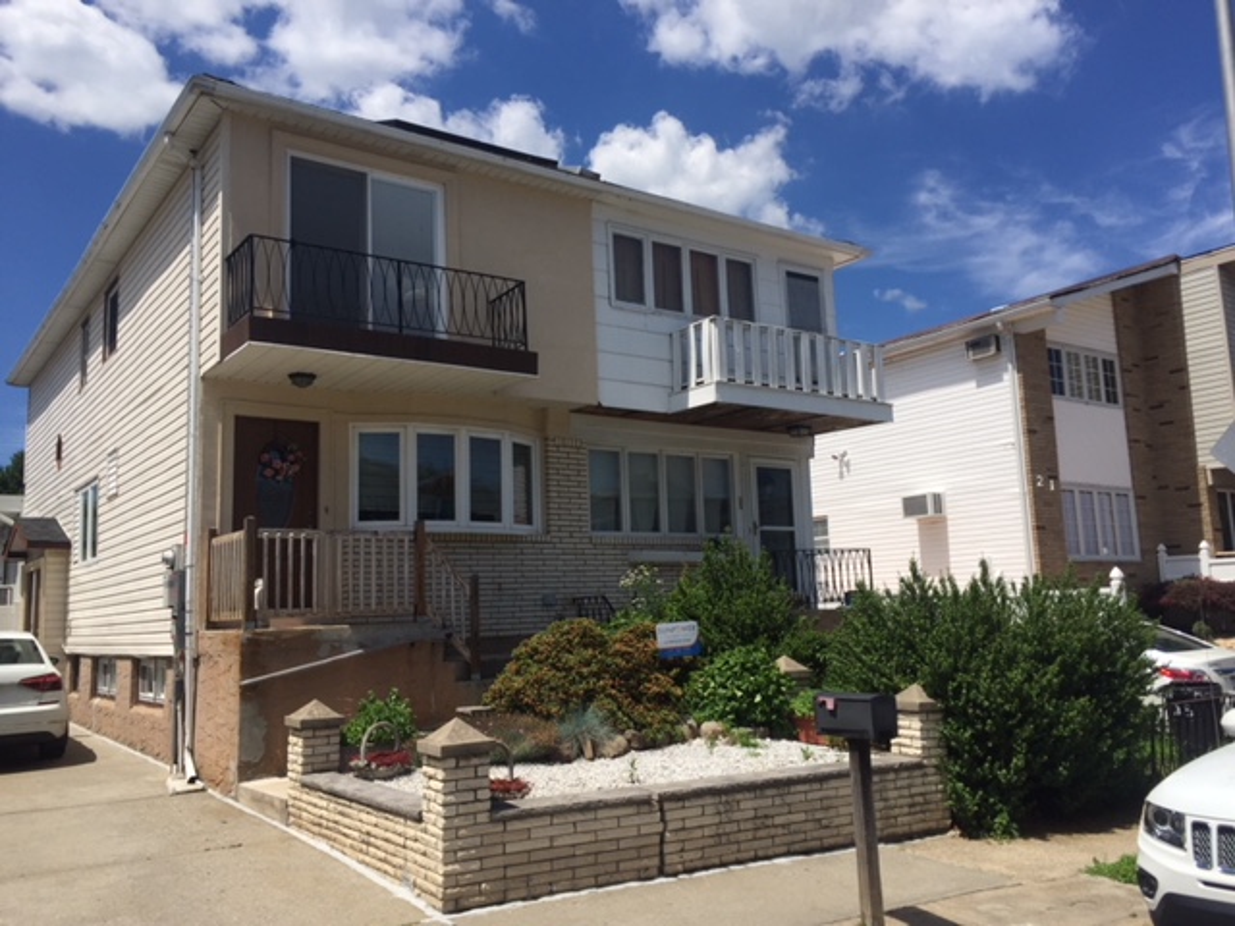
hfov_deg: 61.7
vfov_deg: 48.2
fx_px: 1035
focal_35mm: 29
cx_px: 618
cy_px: 463
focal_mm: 4.15
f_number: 2.2
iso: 32
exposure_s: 1/3597
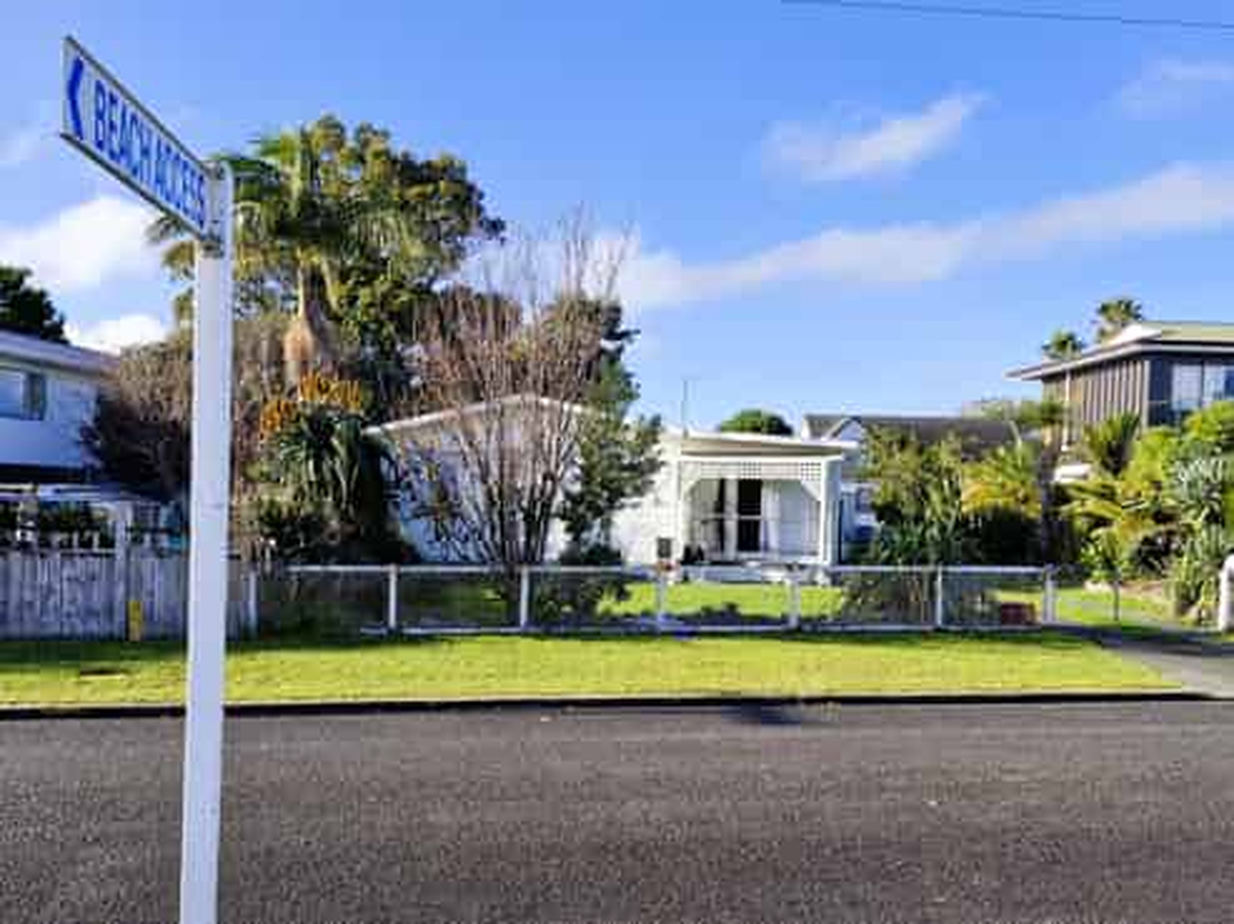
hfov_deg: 74.0
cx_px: 617
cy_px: 462
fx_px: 819
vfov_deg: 58.8
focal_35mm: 23
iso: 50
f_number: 1.8
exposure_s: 1/950
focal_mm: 5.54
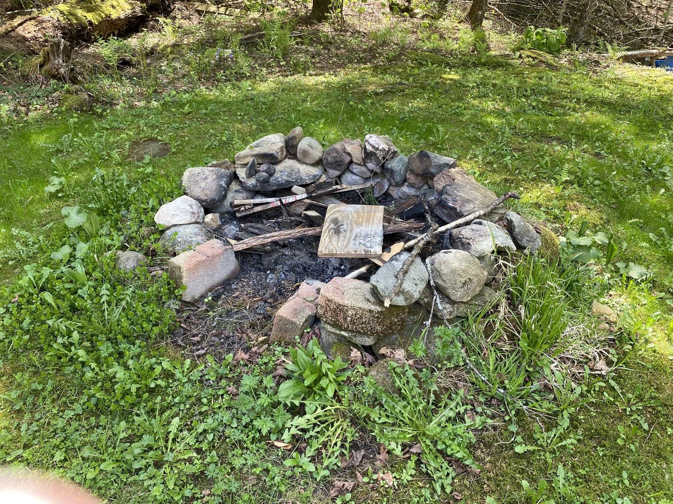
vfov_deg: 53.1
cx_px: 336
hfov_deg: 67.3
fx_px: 505
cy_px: 252
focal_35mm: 26
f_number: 1.8
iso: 32
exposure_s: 1/122
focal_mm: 4.25
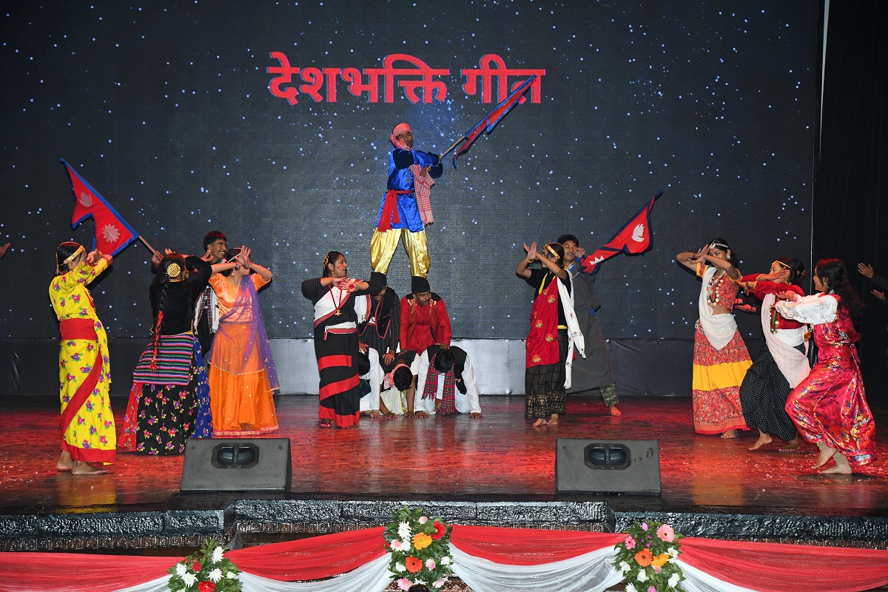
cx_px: 444
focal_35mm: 78
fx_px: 1924
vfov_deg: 17.5
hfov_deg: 26.0
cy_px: 296
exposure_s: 1/125
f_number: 6.3
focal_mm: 78
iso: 2000
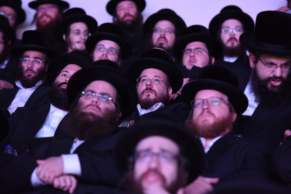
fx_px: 1213
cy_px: 97
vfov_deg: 9.2
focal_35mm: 150
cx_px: 146
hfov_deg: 13.7
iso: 5000
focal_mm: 150
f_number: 3.5
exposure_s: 1/30
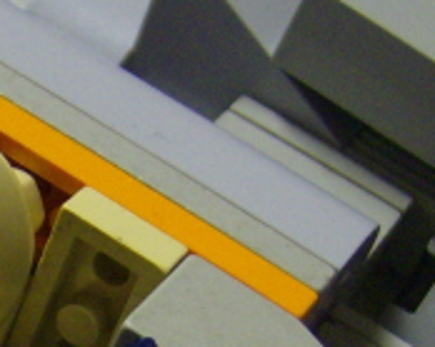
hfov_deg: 14.3
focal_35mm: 129
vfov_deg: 11.8
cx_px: -148
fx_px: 1660
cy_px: 388
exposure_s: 1/17.6
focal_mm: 6
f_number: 2.8
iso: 200
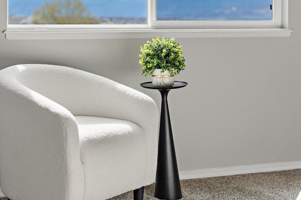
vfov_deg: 17.7
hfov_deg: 26.3
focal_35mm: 77
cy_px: 84
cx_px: 122
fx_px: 644
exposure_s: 1/80
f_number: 2.8
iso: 125
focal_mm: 63
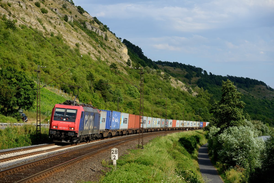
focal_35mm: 86
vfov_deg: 15.9
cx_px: 137
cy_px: 92
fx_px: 655
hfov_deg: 23.6
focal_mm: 86
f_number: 5
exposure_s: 1/1600
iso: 200
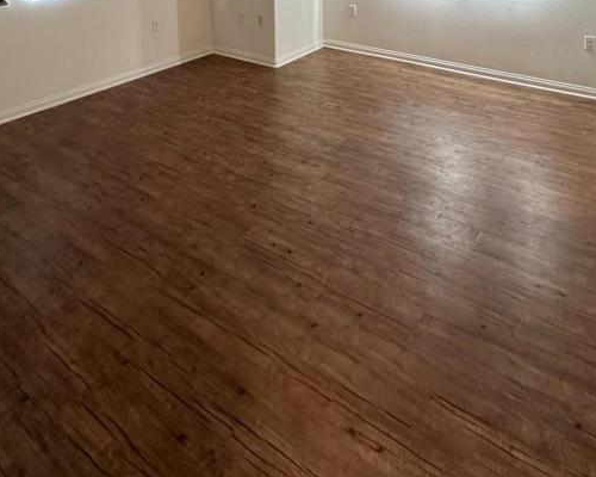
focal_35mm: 28
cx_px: 302
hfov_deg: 62.2
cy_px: -47
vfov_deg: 41.3
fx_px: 494
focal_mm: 2.22
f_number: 2.2
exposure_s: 1/60
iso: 200
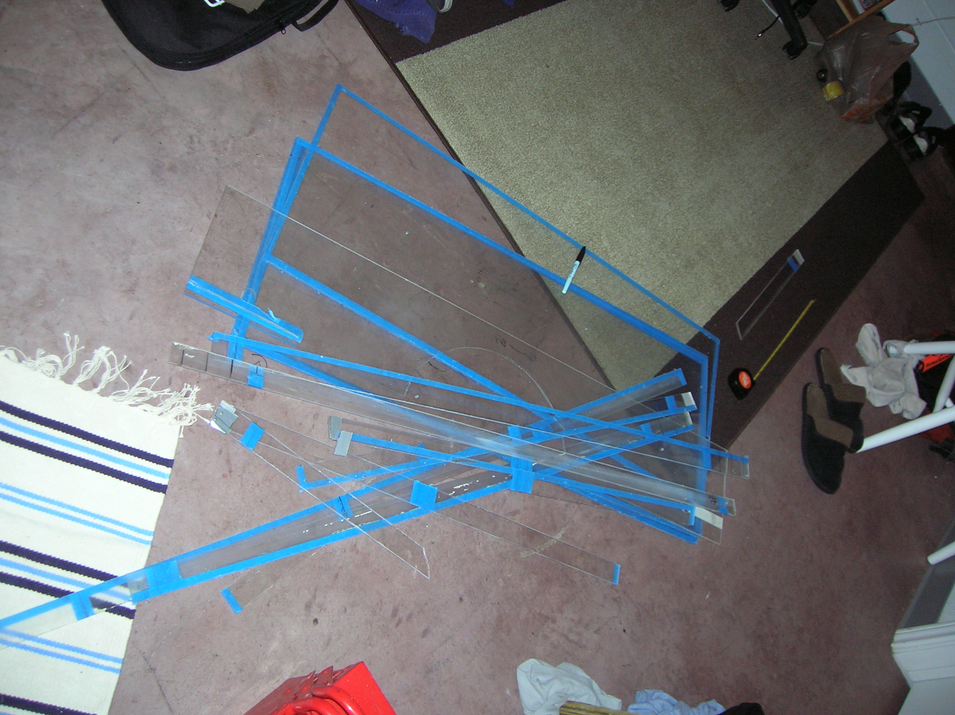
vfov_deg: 41.7
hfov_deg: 54.0
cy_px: 358
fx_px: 937
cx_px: 478
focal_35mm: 34
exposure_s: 1/60.1
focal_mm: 5.7
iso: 108
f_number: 2.9
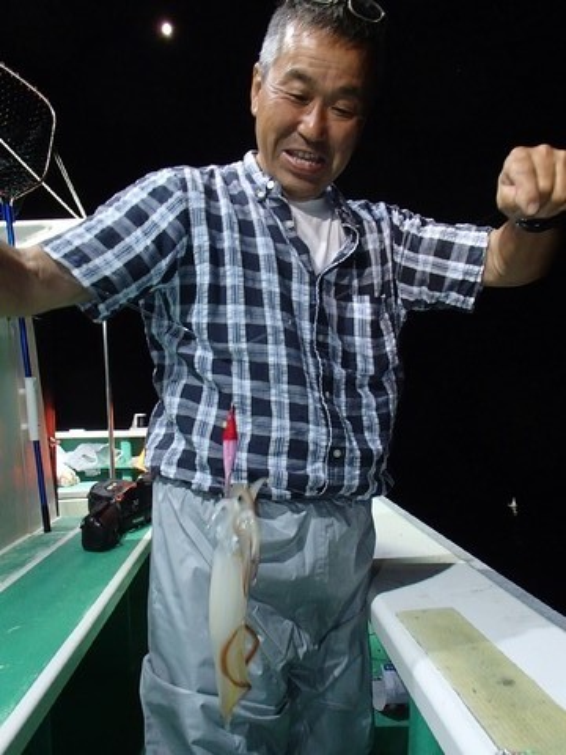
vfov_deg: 63.4
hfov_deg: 49.7
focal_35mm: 28
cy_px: 378
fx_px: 610
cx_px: 283
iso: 400
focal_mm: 5
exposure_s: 1/30
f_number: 3.9
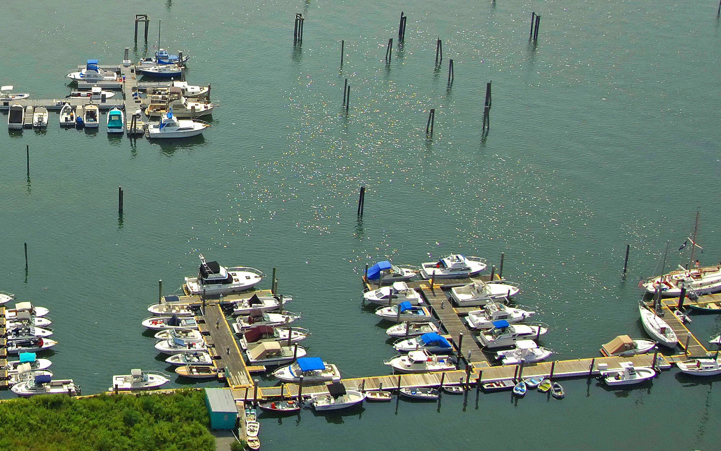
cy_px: 84
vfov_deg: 18.2
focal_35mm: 71
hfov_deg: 27.8
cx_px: 58
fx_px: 1395
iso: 400
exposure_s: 1/1000
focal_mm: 24
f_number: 8
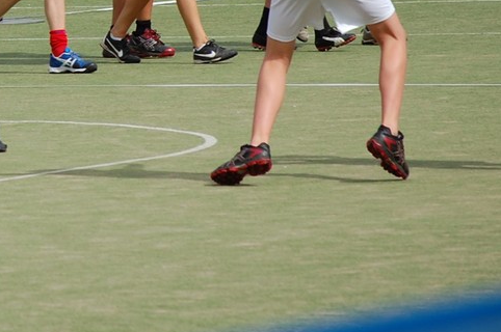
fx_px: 5977
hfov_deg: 4.8
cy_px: -5
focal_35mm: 430
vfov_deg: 3.2
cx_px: 47
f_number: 6.3
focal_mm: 135
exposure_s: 1/640
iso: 200
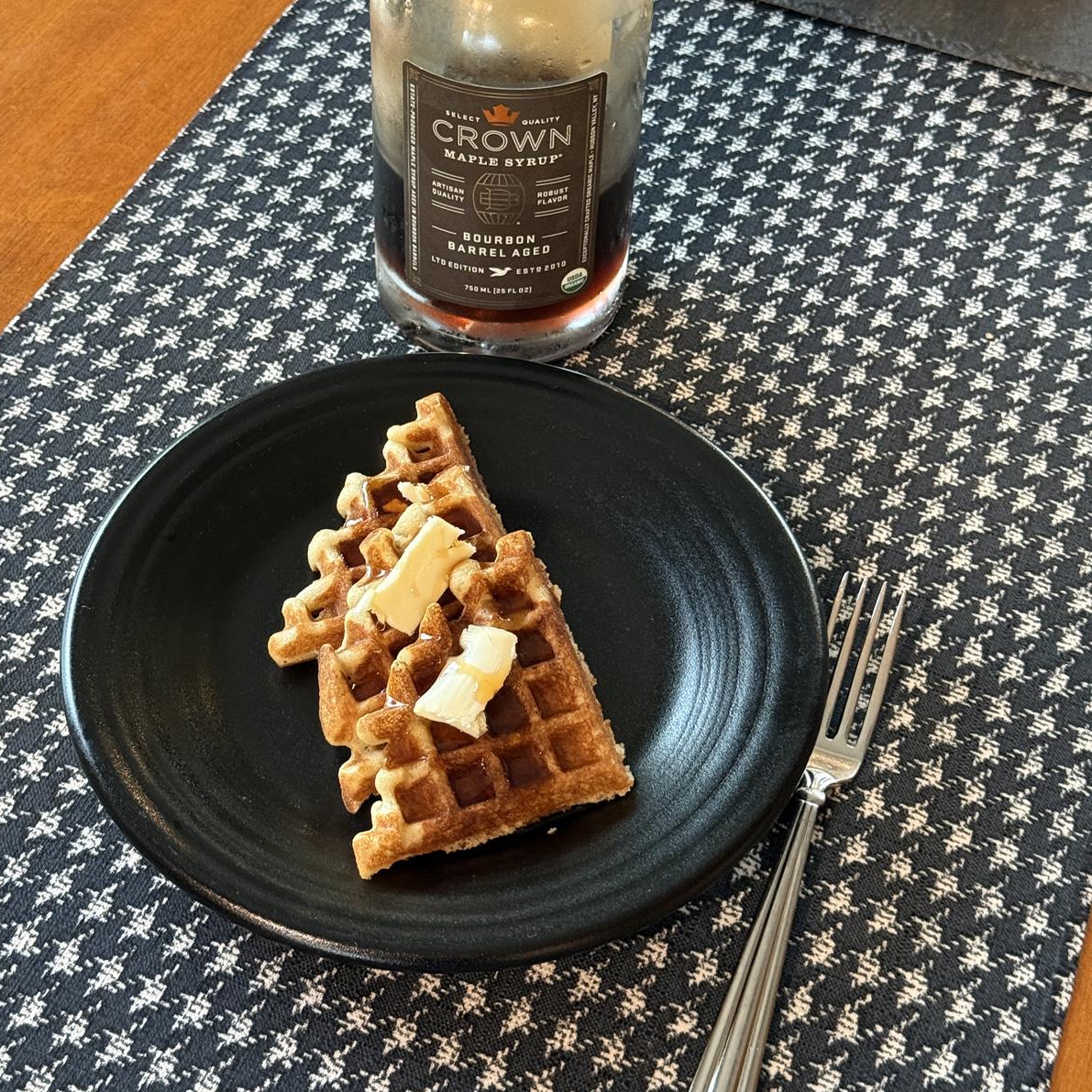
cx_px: 543
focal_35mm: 57
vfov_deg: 30.0
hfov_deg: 30.0
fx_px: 2034
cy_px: 425
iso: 400
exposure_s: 1/40
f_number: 1.78
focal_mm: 6.76
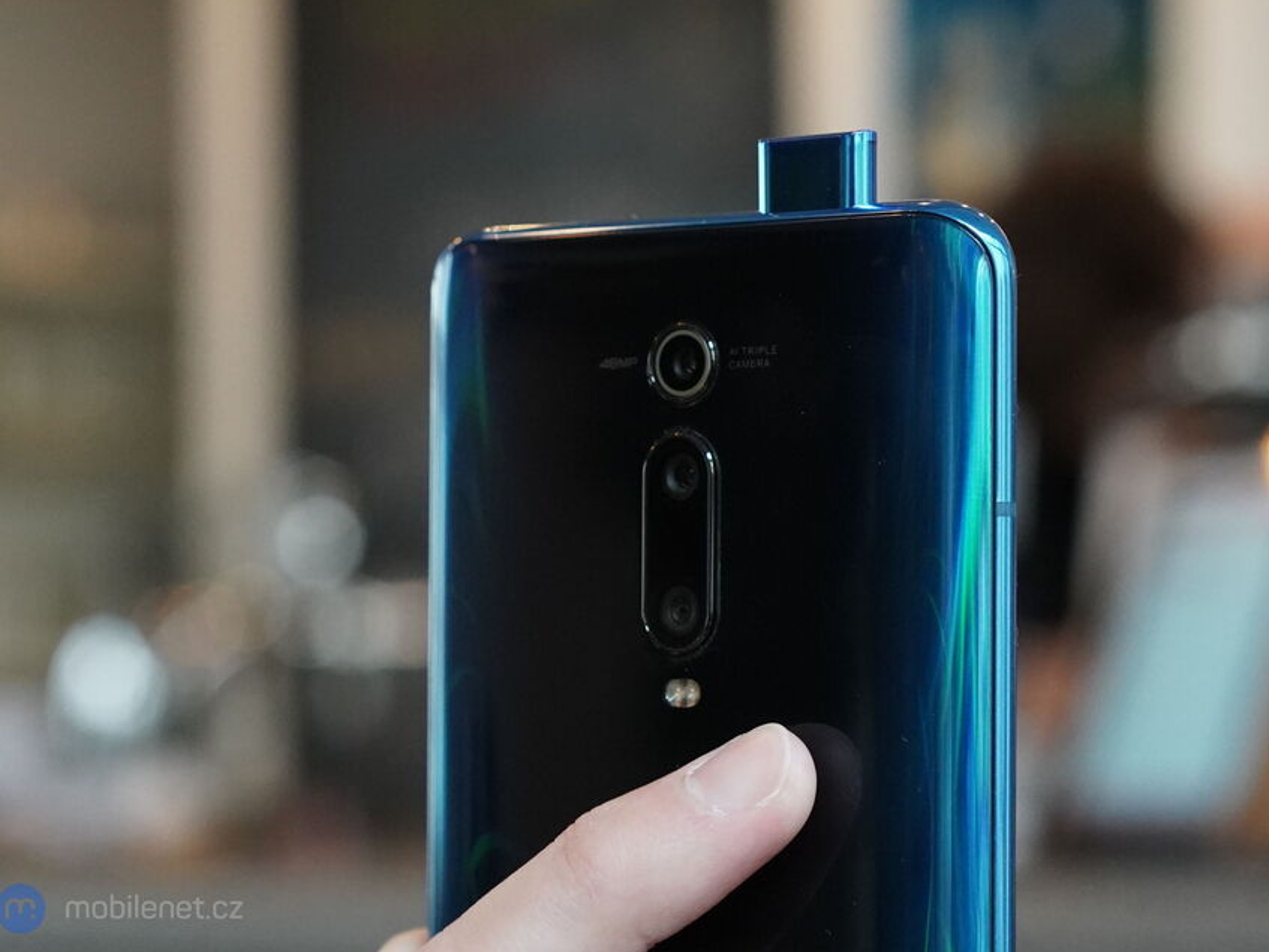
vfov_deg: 24.4
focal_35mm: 60
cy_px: 474
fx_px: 2199
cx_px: 696
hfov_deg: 32.2
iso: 6400
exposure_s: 1/160
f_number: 5
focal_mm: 55
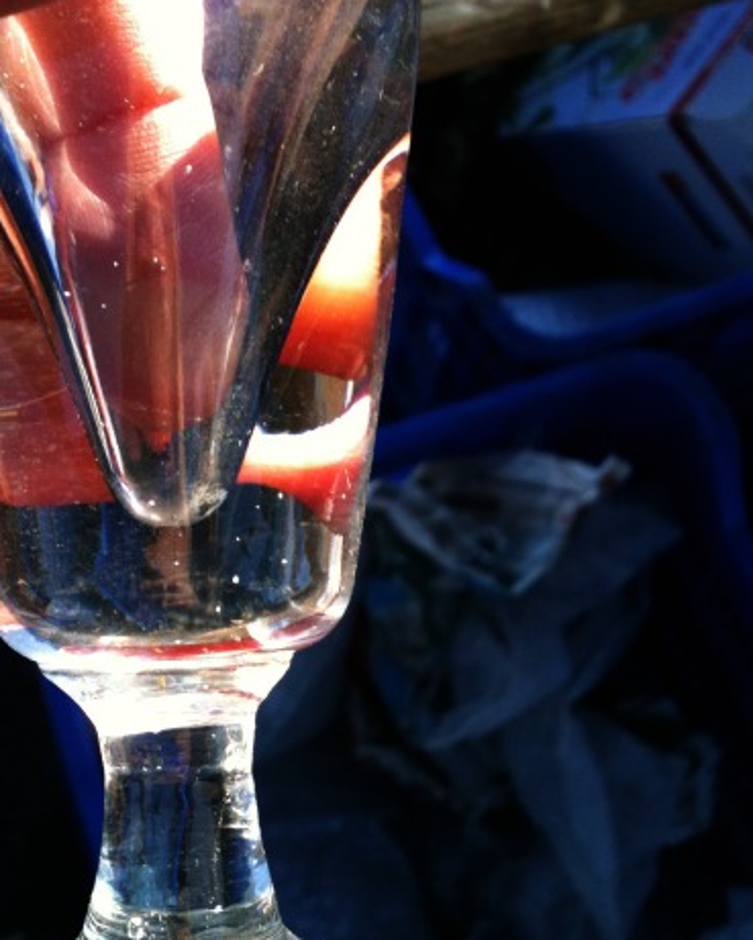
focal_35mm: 53
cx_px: 320
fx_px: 1476
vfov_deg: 35.3
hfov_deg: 28.6
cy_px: 525
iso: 64
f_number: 2.8
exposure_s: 1/170
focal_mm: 3.85
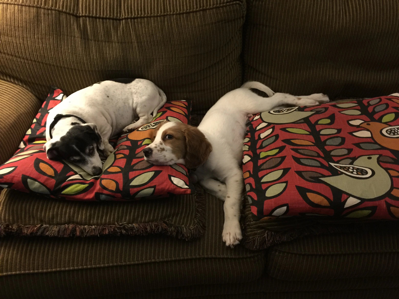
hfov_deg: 61.7
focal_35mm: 29
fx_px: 334
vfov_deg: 48.2
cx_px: 200
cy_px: 150
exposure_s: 1/4
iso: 160
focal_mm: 4.15
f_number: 2.2
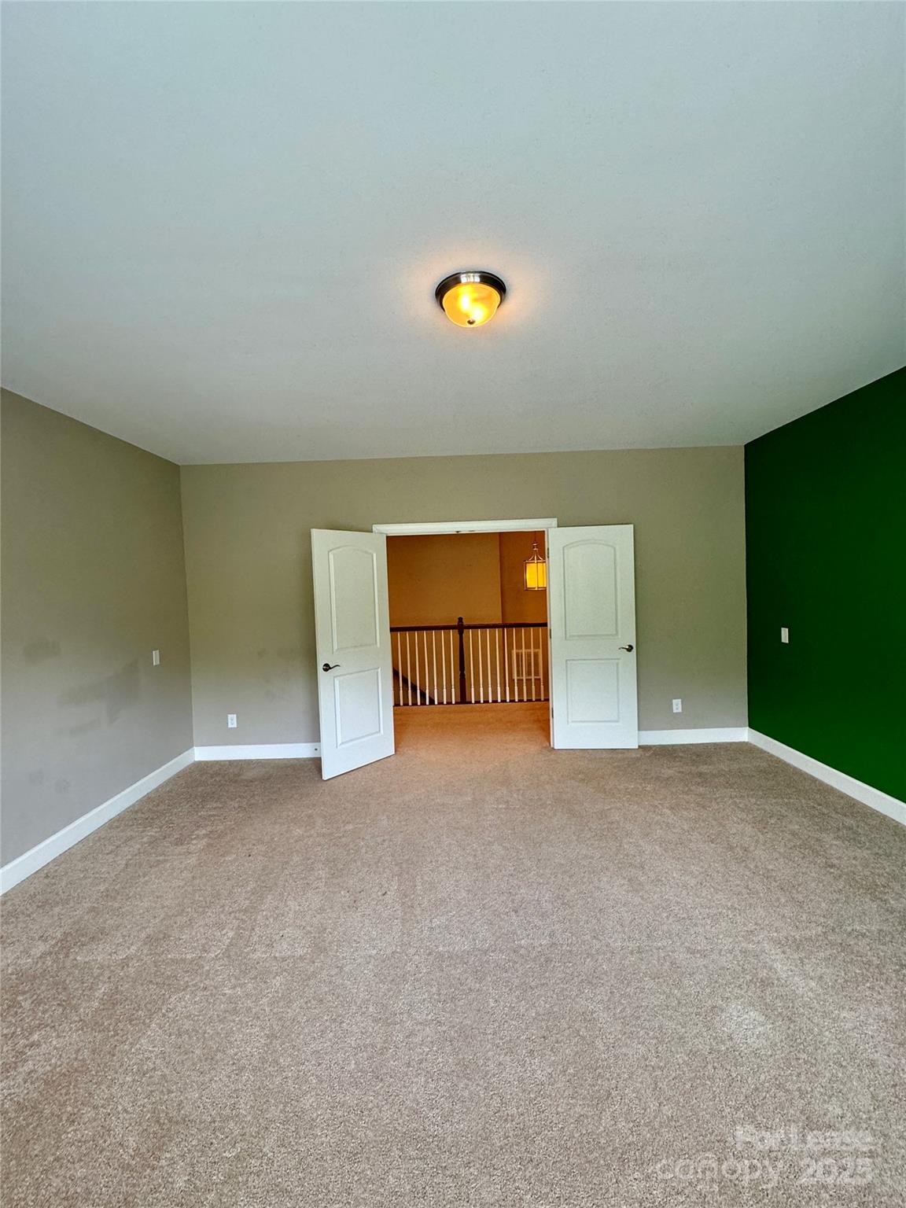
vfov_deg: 102.1
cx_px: 453
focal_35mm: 14
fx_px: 489
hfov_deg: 85.7
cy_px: 604
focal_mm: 2.22
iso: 200
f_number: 2.2
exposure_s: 1/99
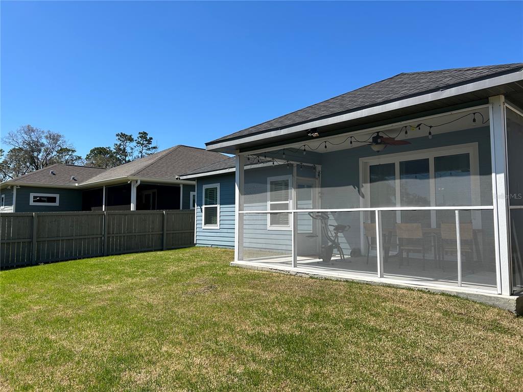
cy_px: 196
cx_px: 262
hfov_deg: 67.3
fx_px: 393
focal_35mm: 26
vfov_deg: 53.1
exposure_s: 1/3704
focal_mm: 5.7
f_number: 1.5
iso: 50
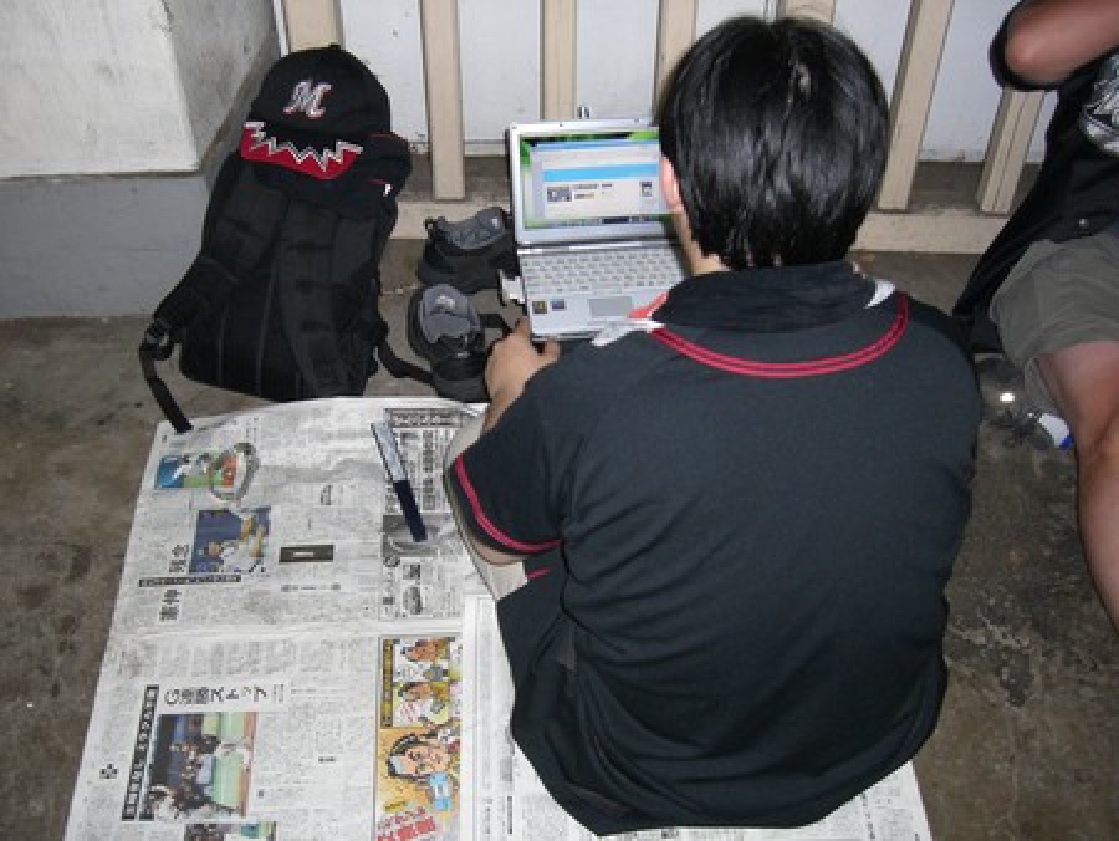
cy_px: 420
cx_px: 560
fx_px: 1229
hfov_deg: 49.0
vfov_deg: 37.8
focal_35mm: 38
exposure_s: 1/60
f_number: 2.7
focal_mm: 6.2
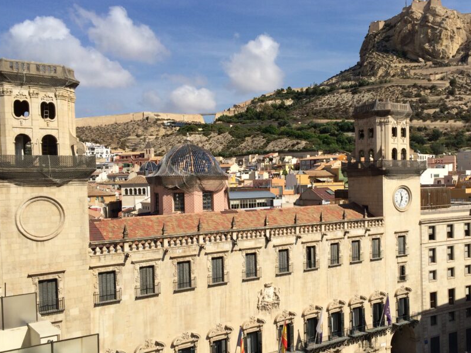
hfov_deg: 49.8
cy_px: 202
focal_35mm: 37
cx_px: 283
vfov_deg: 38.6
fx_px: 503
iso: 32
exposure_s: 1/3731
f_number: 2.2
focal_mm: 4.15
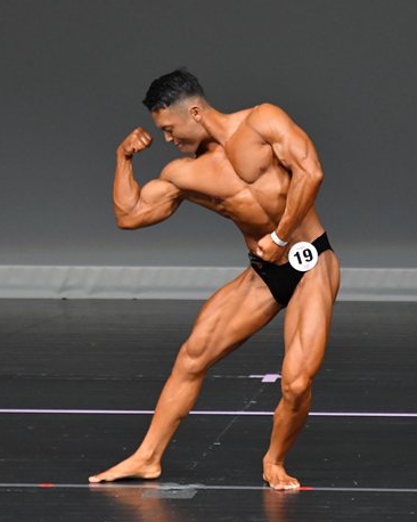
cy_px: 262
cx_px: 238
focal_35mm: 548
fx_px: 8460
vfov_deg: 3.5
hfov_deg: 2.8
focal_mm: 230
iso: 4000
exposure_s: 1/400
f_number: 5.6
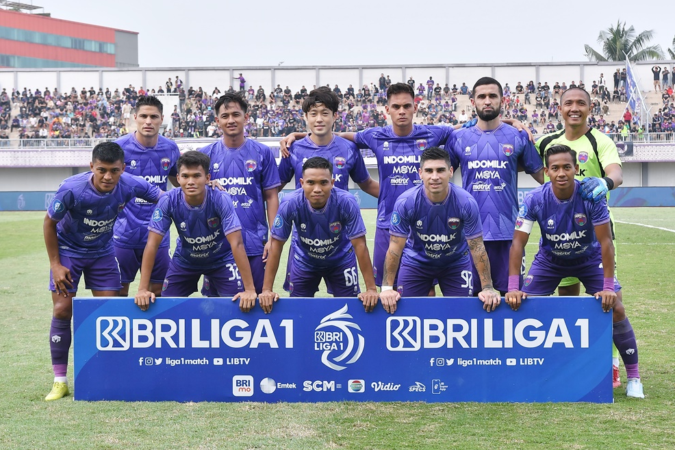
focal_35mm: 71
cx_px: 341
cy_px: 226
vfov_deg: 19.2
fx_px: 1331
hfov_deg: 28.5
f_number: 5.6
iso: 200
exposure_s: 1/640
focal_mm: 35
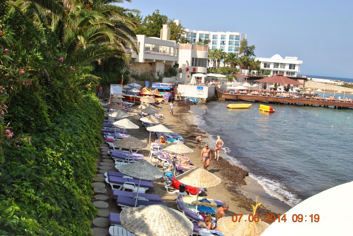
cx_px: 176
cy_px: 118
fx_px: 353
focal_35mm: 36
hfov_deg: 53.1
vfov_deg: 37.0
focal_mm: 24
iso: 100
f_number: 8
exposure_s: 1/200
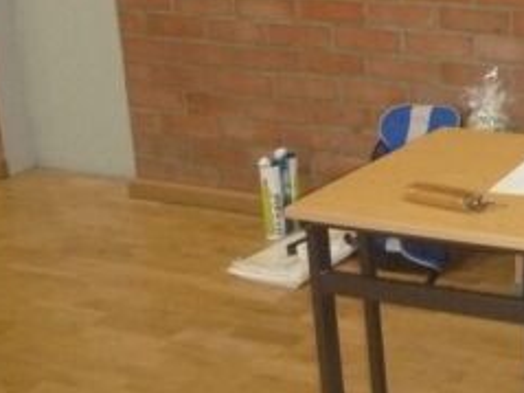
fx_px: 1241
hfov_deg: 21.0
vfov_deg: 17.5
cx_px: 739
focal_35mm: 82
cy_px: -10
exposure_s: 1/60
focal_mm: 5
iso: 400
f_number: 3.3
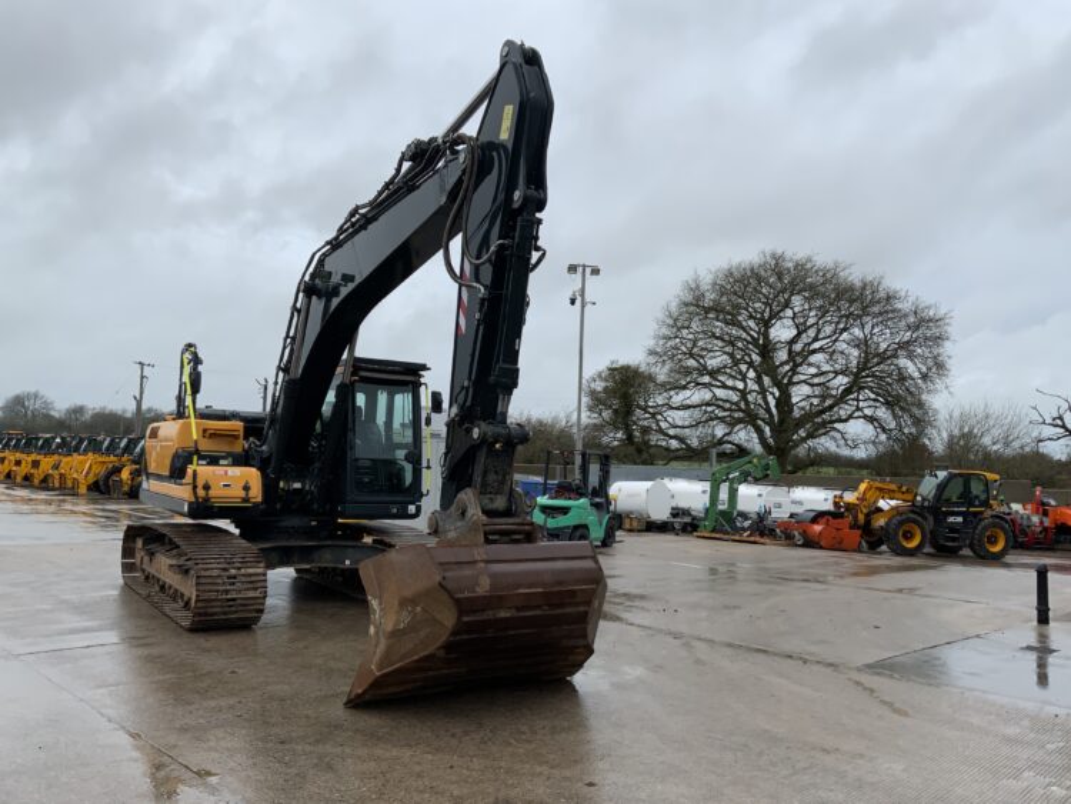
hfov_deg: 61.6
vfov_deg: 48.3
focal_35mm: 29
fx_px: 898
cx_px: 536
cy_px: 402
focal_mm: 3
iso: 16
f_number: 1.8
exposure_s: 1/792
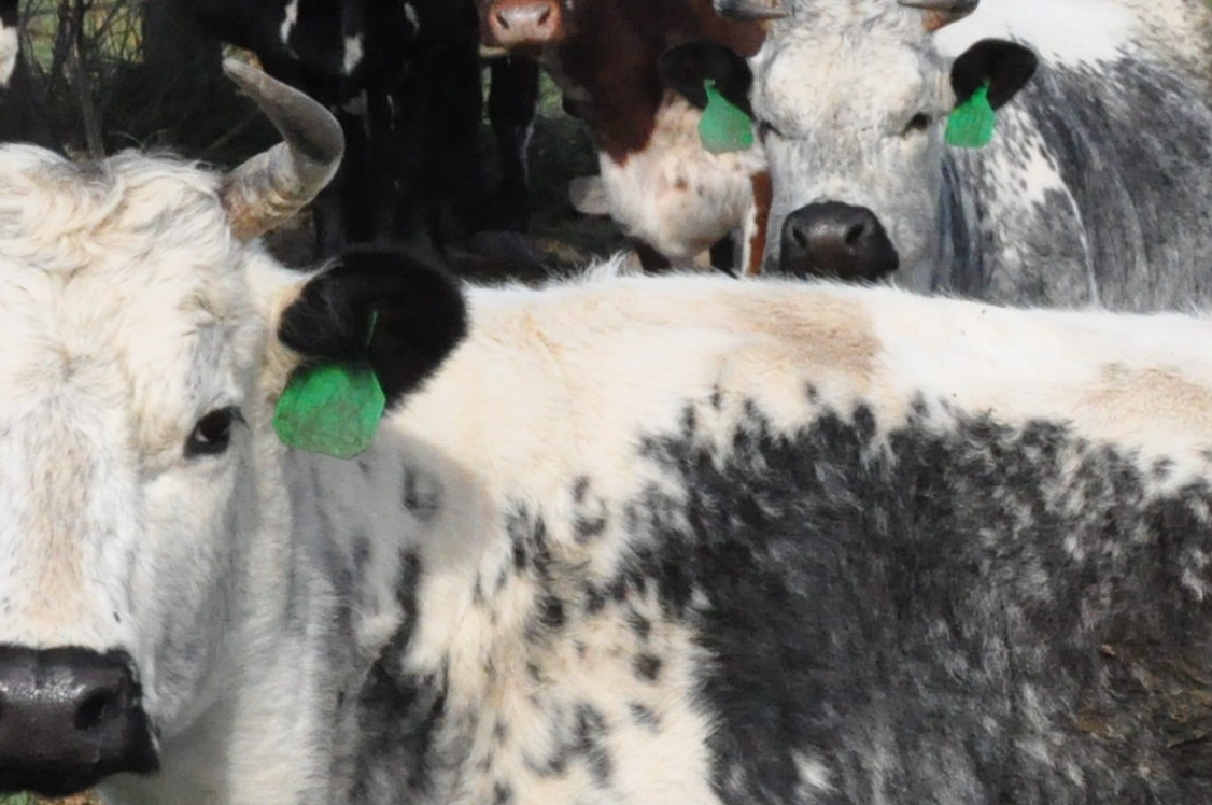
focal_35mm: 360
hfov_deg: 5.7
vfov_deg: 3.8
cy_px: 645
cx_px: 1365
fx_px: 12106
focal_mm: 66
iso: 3200
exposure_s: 1/2000
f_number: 11
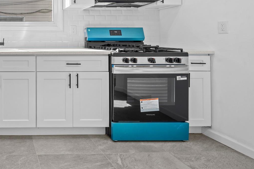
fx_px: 169
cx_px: 9
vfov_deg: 50.2
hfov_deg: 58.4
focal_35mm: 24
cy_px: 36
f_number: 9
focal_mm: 12
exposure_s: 1/3
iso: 100
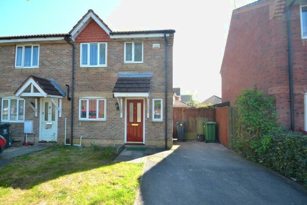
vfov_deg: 77.4
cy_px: 102
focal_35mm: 15
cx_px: 154
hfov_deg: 100.4
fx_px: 128
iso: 100
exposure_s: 1/100
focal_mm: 10
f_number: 5.6
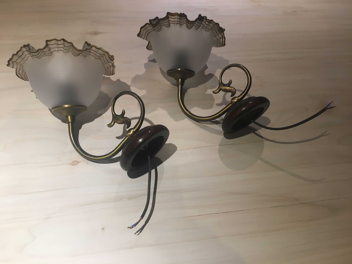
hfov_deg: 61.7
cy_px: 132
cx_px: 176
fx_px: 295
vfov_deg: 48.2
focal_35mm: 29
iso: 80
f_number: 2.2
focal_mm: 4.15
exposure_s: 1/33
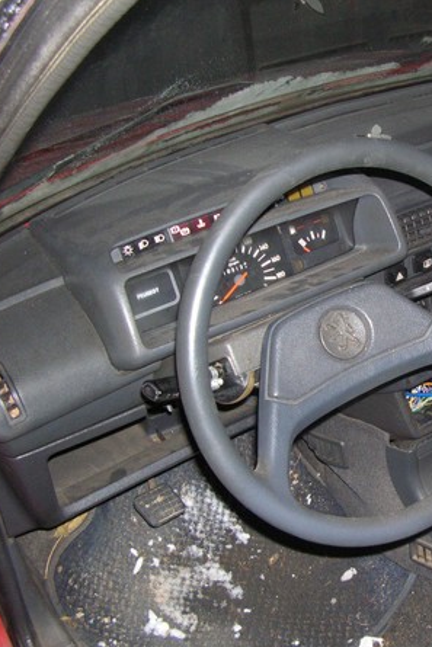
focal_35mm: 49
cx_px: 415
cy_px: 325
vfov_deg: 40.3
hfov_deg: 26.3
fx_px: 881
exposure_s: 1/60.1
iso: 127
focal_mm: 5.8
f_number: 2.8
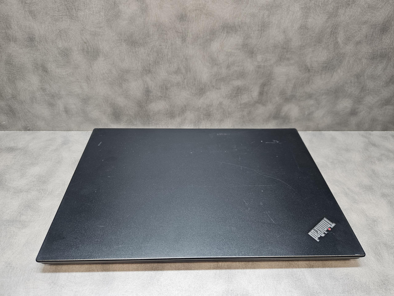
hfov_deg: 73.9
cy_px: 148
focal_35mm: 23
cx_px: 197
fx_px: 262
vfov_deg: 58.9
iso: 250
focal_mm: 5.4
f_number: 1.8
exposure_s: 1/100
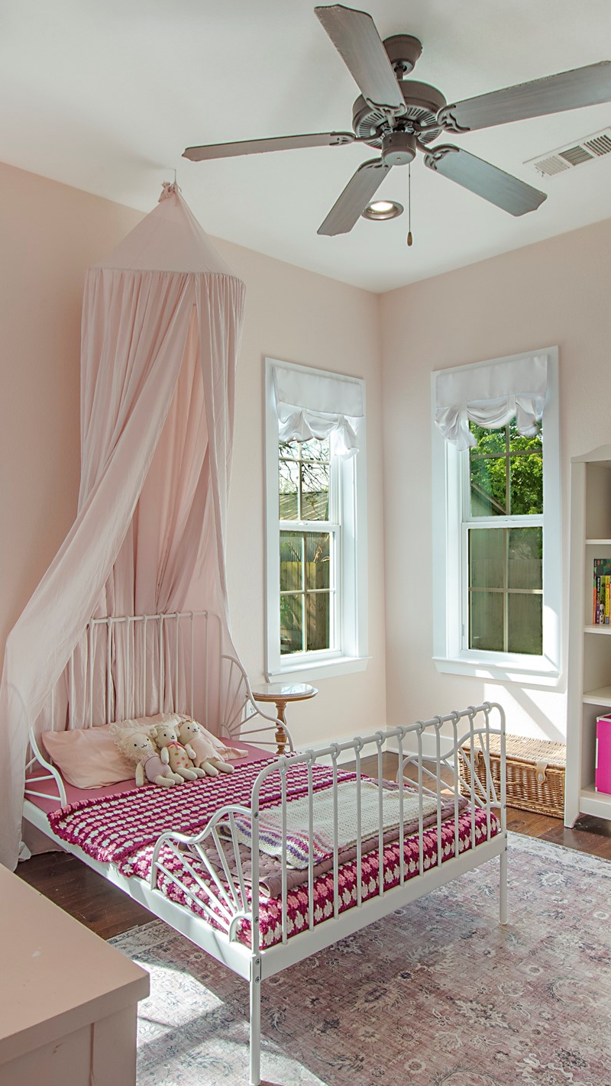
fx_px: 691
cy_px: 536
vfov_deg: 76.3
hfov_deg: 47.7
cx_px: 318
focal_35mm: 24
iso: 100
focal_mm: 10
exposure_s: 1/80
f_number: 8
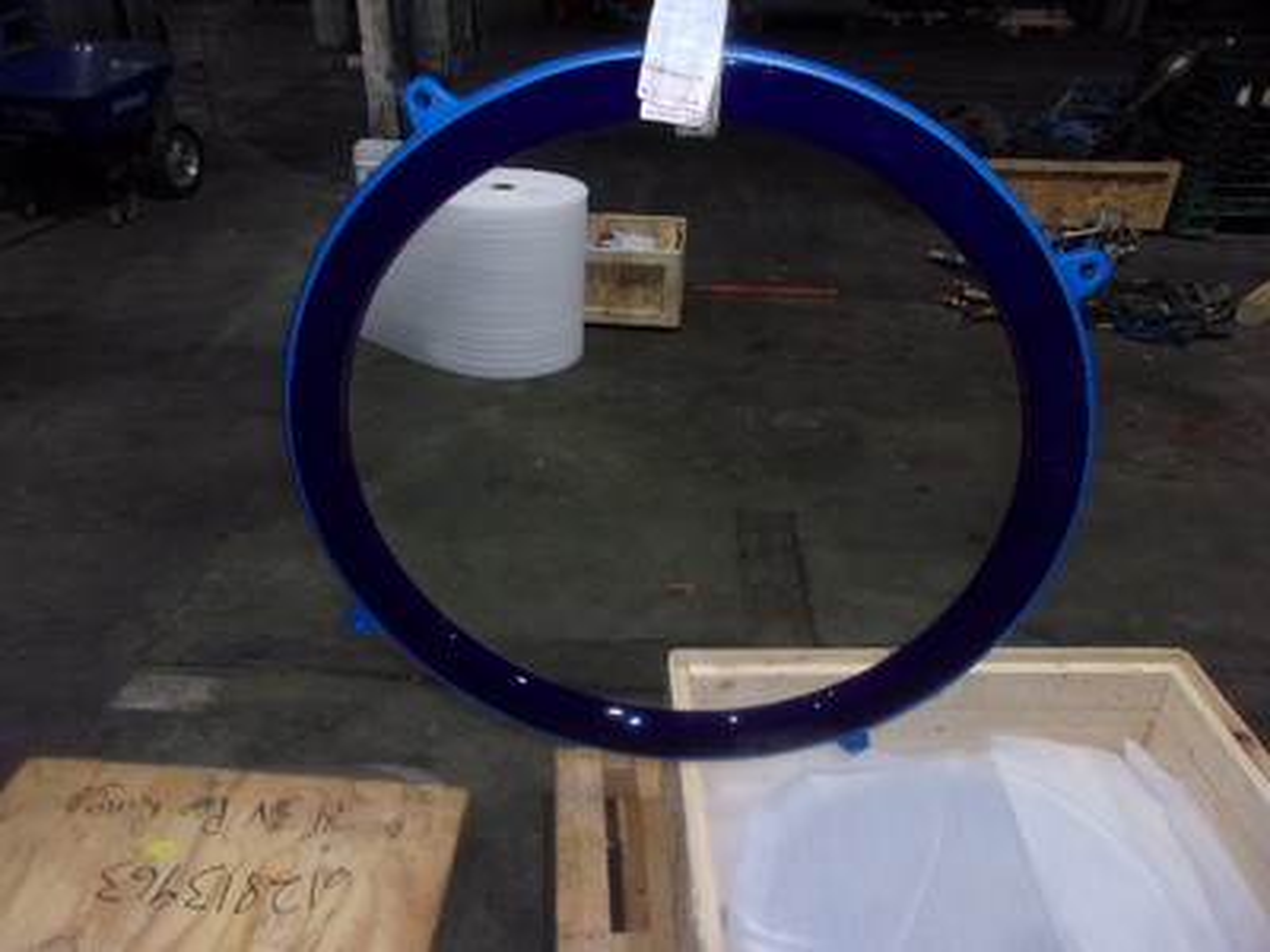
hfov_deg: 65.3
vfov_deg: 51.4
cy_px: 476
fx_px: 991
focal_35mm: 27
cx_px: 635
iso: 160
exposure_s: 1/34
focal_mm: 4.9
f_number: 3
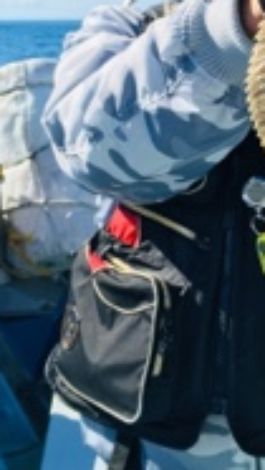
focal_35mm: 68
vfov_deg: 30.5
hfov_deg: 16.9
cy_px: 126
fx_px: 847
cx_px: 331
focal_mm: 4.15
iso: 25
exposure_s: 1/1304
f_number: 2.2
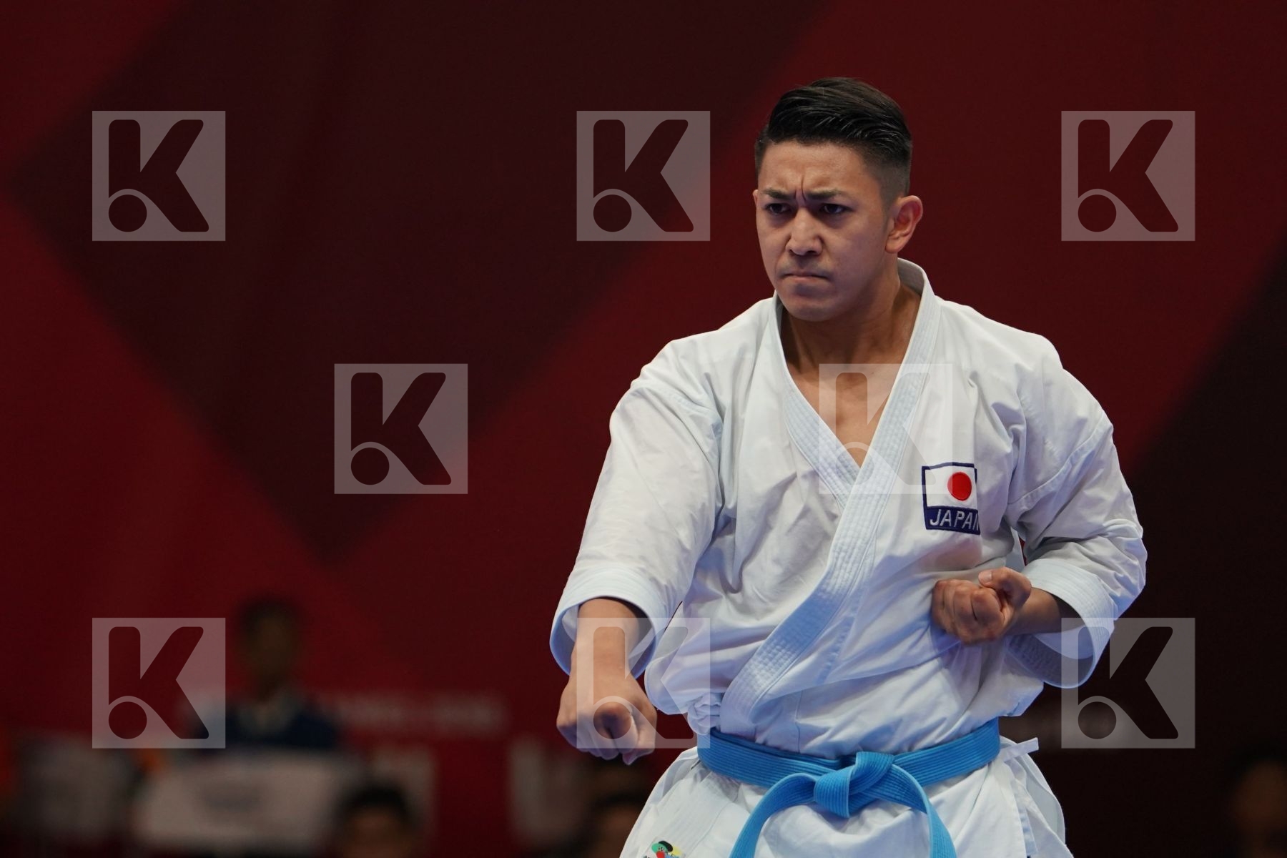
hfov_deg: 4.9
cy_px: 429
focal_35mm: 420
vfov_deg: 3.3
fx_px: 15014
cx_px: 644
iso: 1250
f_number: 4
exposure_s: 1/500
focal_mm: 280
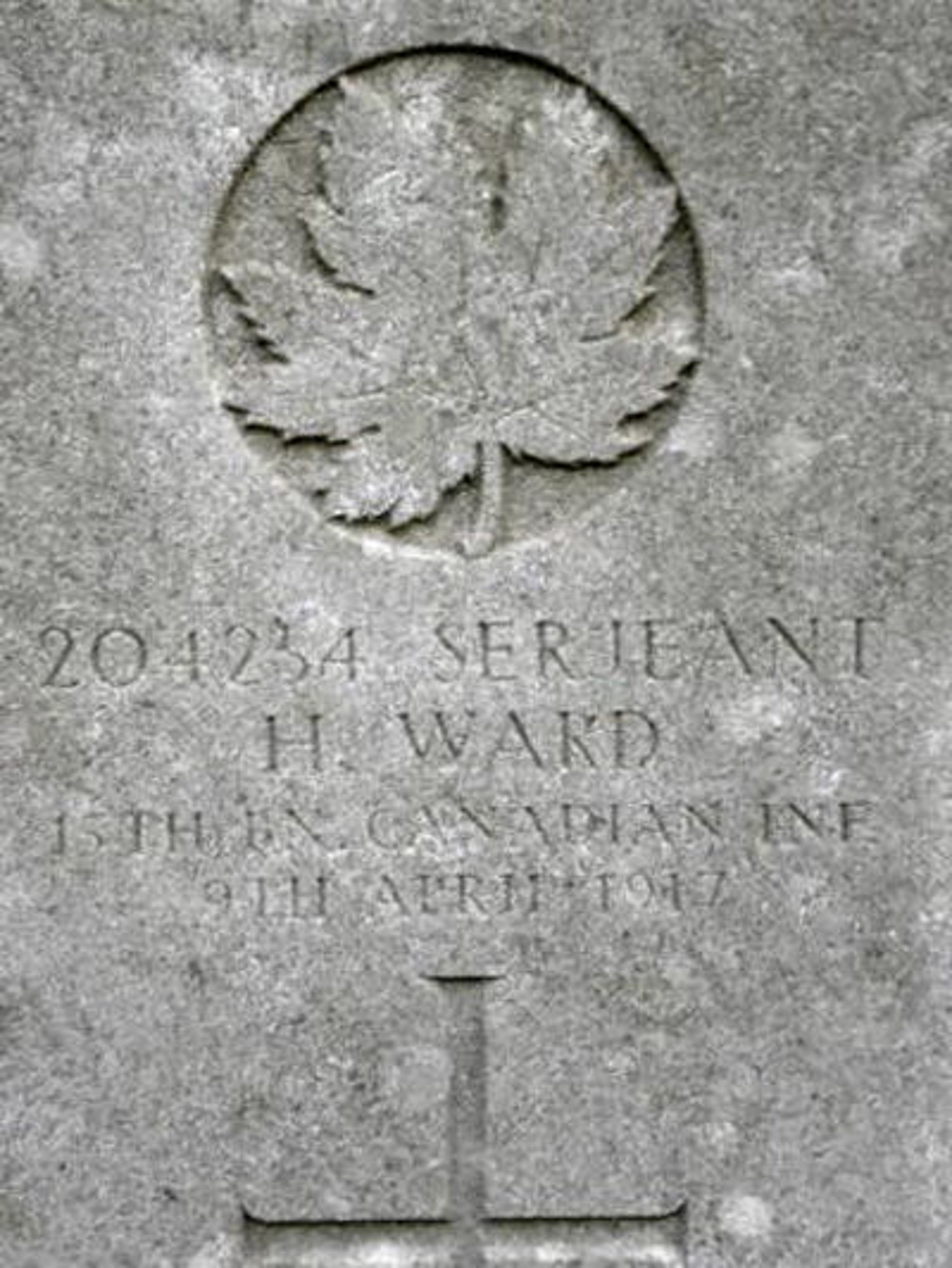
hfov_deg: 19.6
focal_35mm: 75
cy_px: 634
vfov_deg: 26.0
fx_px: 2749
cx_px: 476
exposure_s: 1/64.3
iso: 64
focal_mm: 13.4
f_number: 4
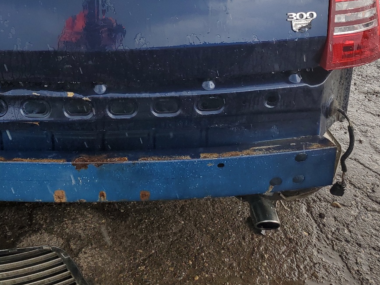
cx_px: 91
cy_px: 27
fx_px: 527
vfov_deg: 29.0
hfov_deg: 38.5
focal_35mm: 48
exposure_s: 1/500
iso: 50
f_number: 1.5
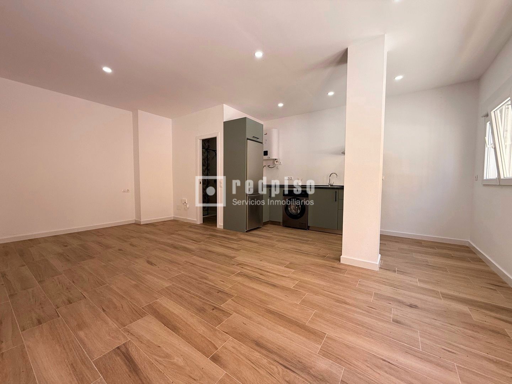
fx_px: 207
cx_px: 256
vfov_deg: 85.7
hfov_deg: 102.1
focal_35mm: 14
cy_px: 192
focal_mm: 2.22
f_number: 2.2
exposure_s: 1/99
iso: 100
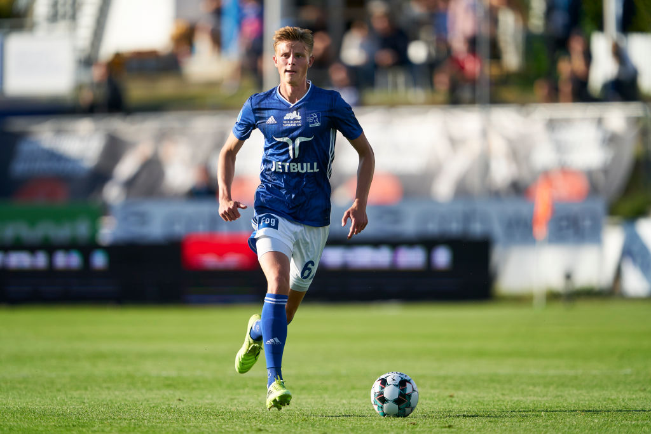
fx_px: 10127
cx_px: 326
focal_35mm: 560
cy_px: 217
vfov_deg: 2.5
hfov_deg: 3.7
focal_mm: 560
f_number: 4
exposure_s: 1/3200
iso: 640
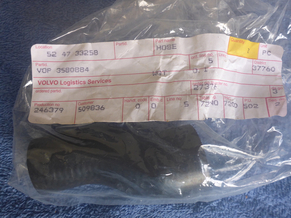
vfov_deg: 49.7
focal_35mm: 28
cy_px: 109
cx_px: 146
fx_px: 235
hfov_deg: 63.4
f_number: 3.3
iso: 160
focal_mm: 4.9
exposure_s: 1/60
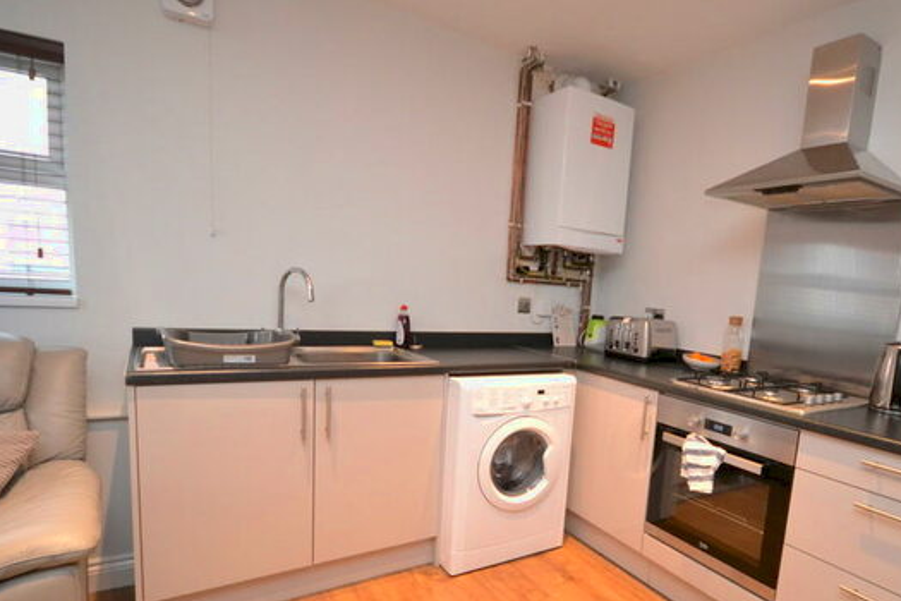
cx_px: 559
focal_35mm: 20
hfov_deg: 82.5
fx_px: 501
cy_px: 358
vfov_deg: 61.4
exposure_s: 1/60
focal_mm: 10
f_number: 4
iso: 2200
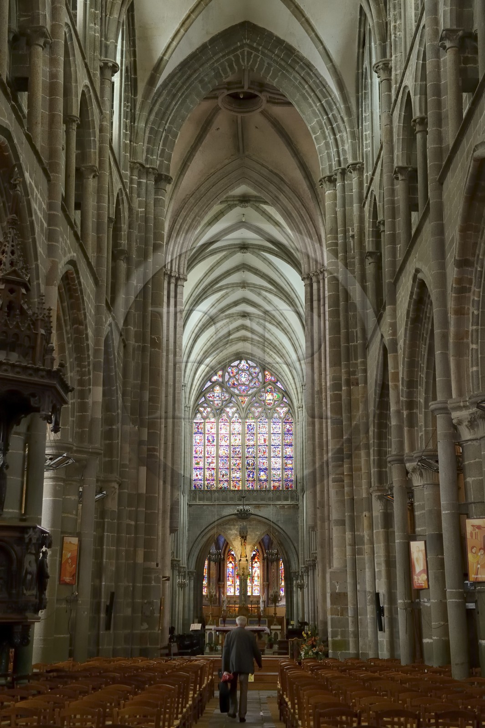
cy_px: 364
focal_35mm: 48
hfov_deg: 28.0
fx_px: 971
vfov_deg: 41.1
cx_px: 242
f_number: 4.5
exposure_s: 1/30
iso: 1600
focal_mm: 48
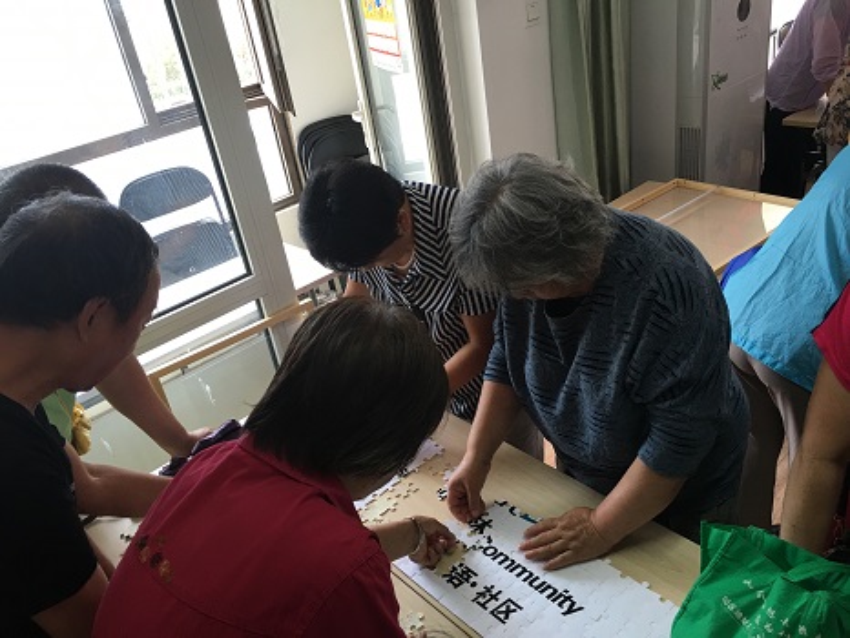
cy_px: 319
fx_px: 712
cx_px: 425
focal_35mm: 29
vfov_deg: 48.3
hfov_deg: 61.6
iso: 40
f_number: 2.2
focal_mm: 4.15
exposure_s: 1/33
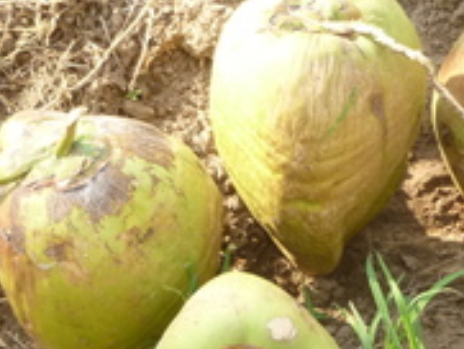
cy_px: 273
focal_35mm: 113
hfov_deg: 17.2
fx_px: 1516
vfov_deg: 13.1
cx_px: 395
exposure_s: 1/50
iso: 200
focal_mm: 7.4
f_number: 3.7
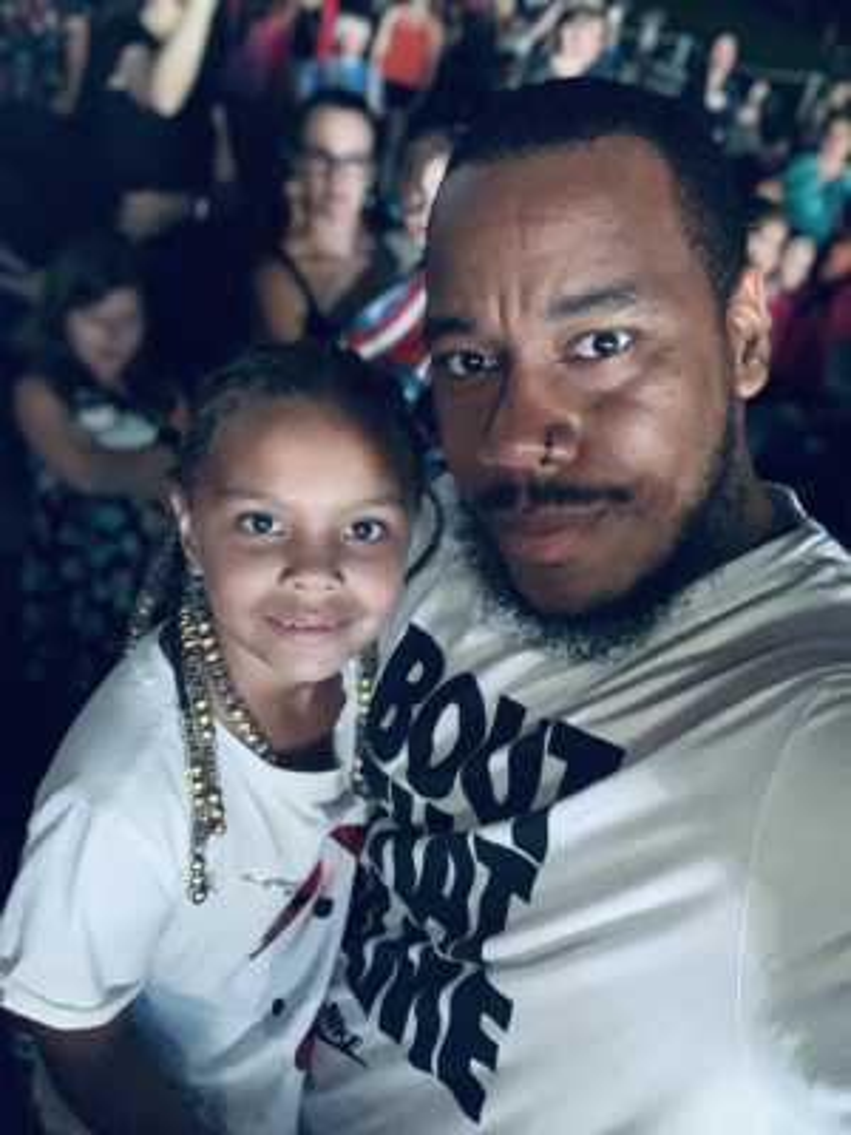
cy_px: 568
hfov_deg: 44.2
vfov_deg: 56.8
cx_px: 426
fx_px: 1049
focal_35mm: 32
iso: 800
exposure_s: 1/16
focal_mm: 2.87
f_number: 2.2
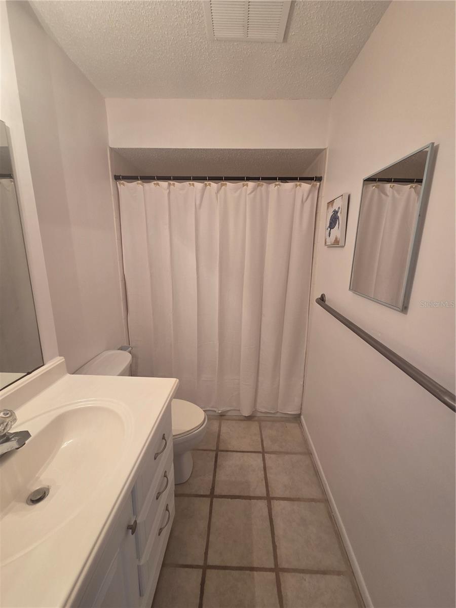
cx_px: 228
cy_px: 304
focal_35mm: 13
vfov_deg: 106.2
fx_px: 228
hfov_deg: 89.9
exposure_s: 1/60
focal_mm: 2.2
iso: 160
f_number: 2.2
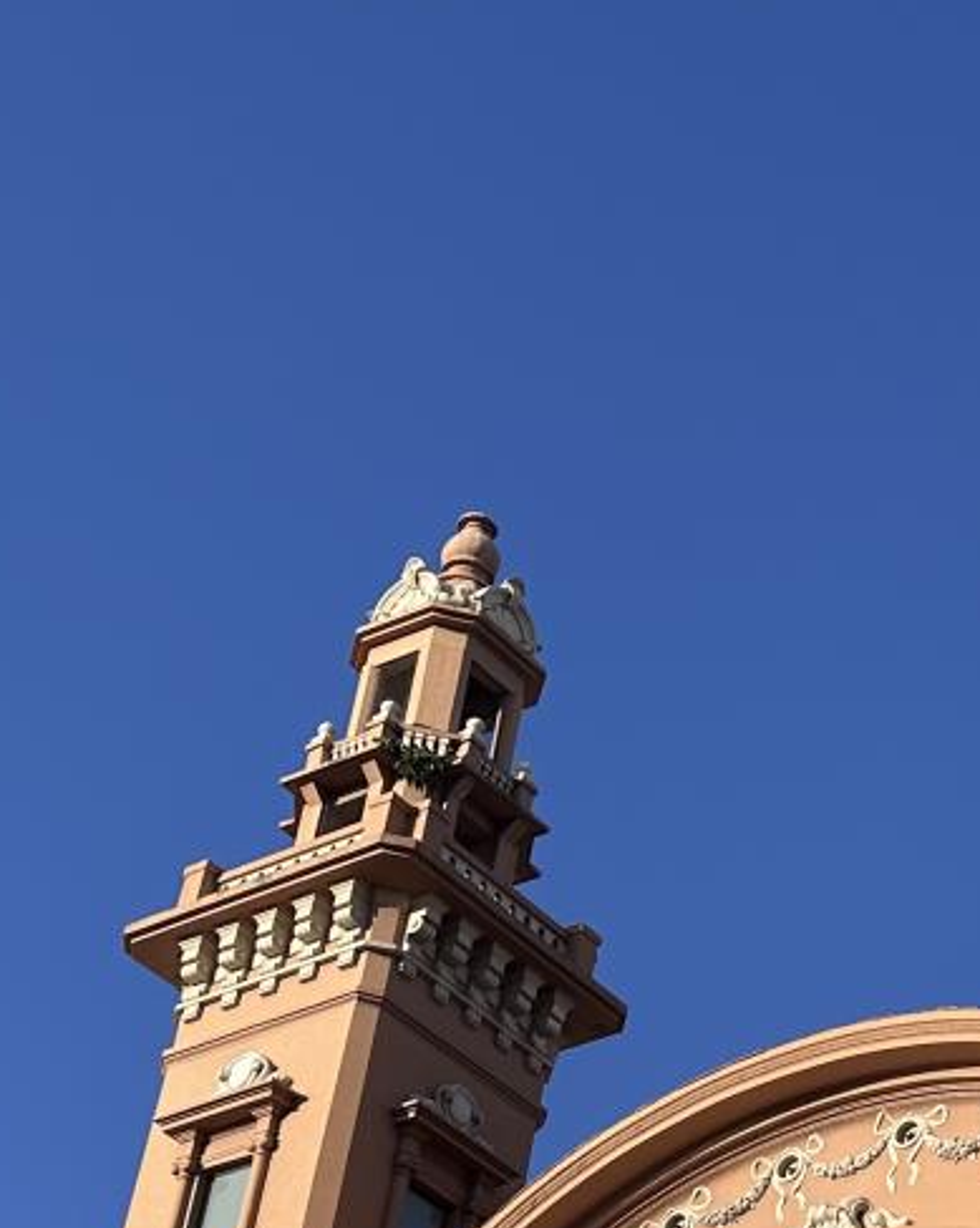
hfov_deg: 18.1
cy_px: 1044
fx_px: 2794
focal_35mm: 77
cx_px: 1381
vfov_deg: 24.2
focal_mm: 6.86
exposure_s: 1/4348
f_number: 1.78
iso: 80
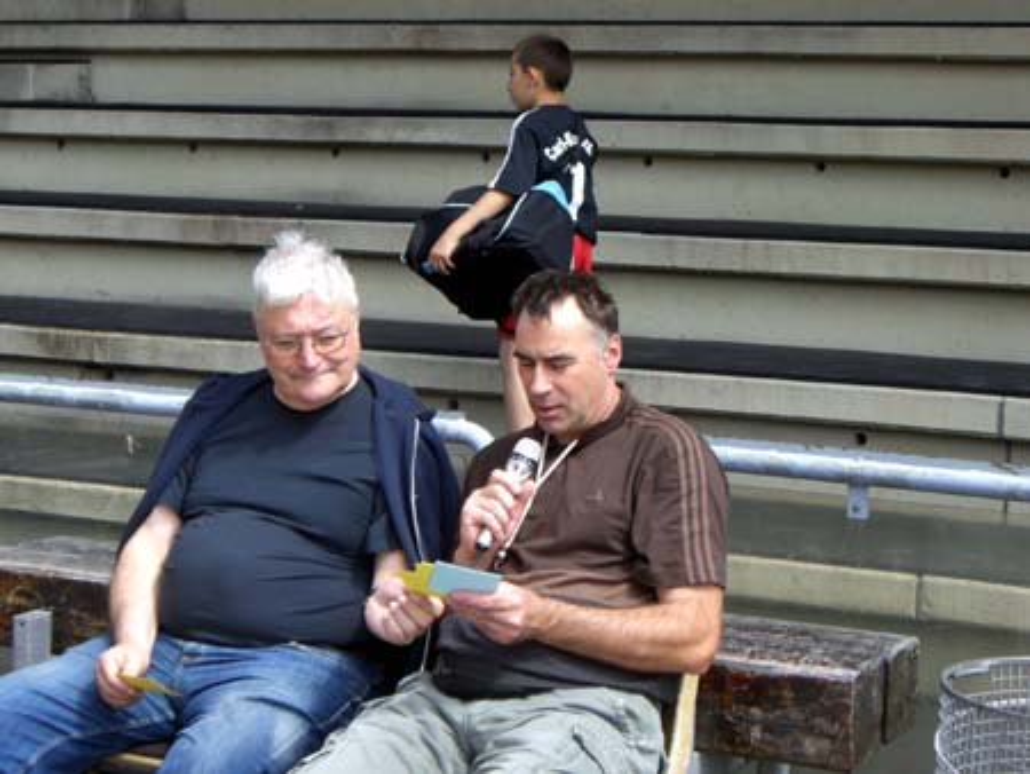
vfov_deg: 18.7
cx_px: 515
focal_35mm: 79
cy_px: 387
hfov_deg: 24.7
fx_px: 2352
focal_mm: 12.8
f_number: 4.1
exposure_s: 1/250
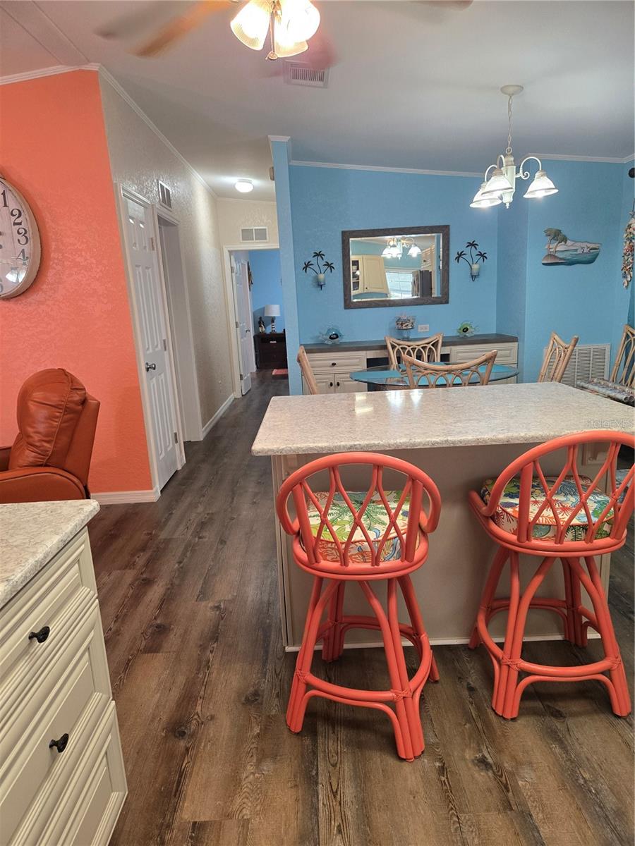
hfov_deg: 58.9
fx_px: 563
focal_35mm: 23
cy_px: 423
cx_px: 318
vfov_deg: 73.9
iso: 200
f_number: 1.8
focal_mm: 5.4
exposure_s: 1/120
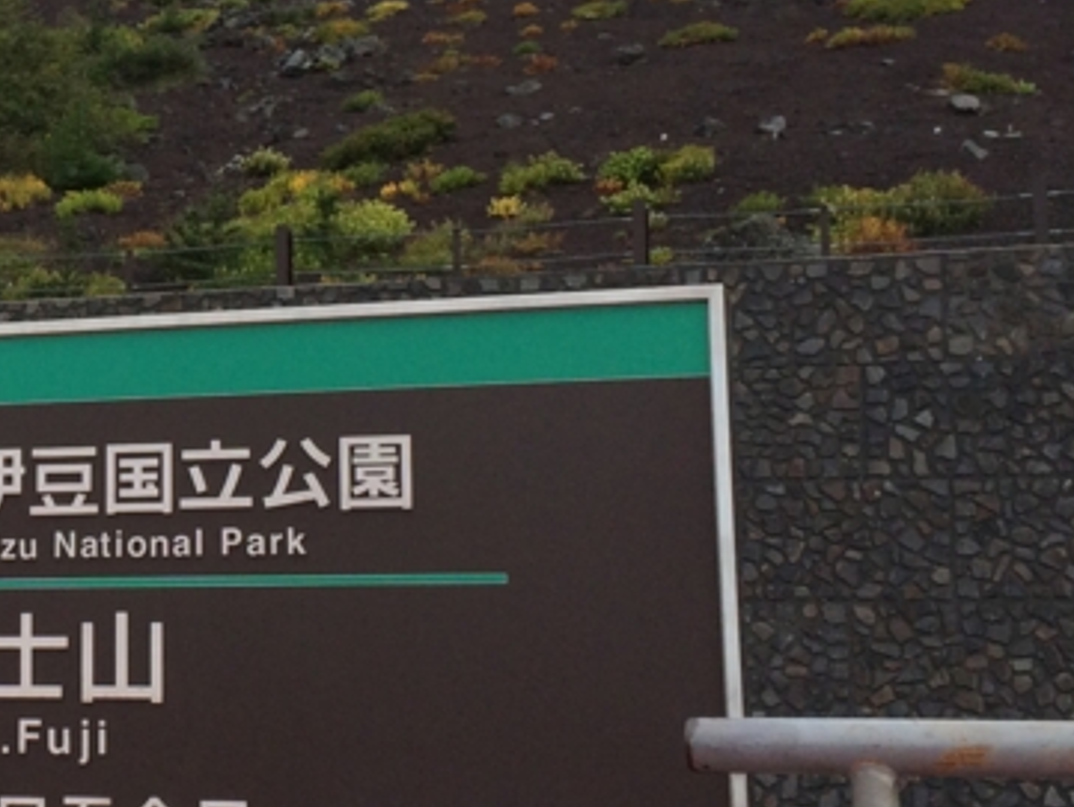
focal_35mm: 85
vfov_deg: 17.3
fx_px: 2638
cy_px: 271
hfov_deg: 21.8
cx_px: -98
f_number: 2.2
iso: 40
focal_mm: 4.12
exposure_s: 1/2564
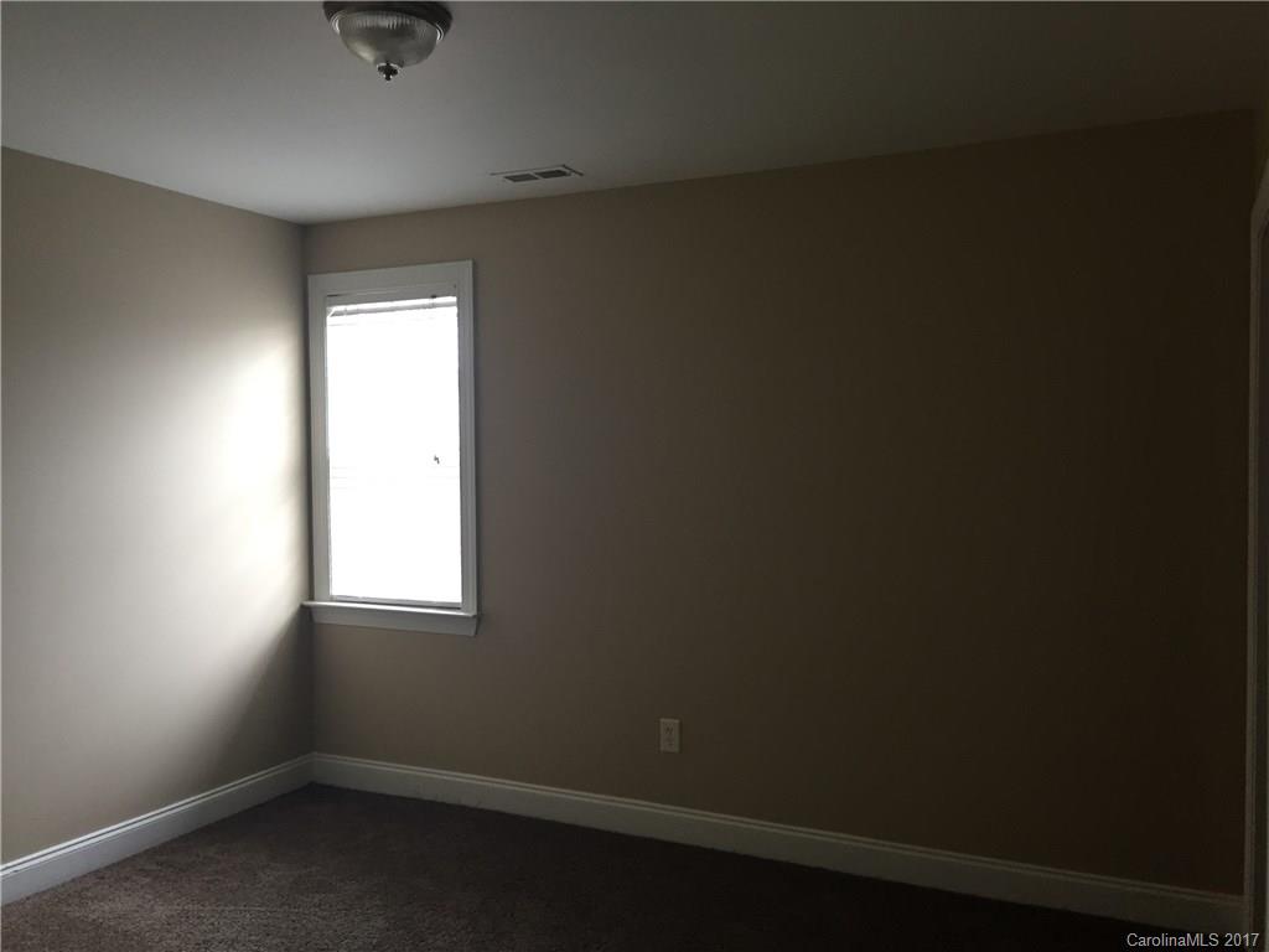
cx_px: 634
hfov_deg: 61.7
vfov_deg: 48.2
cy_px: 476
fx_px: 1063
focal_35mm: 29
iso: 50
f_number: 2.2
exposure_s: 1/30
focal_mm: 4.15
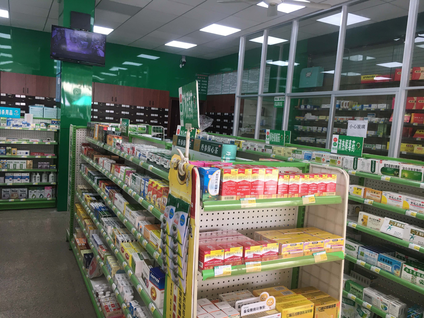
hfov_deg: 61.7
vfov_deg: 48.2
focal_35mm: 29
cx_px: 212
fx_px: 355
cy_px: 159
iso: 32
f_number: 2.2
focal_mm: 4.15
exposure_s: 1/40
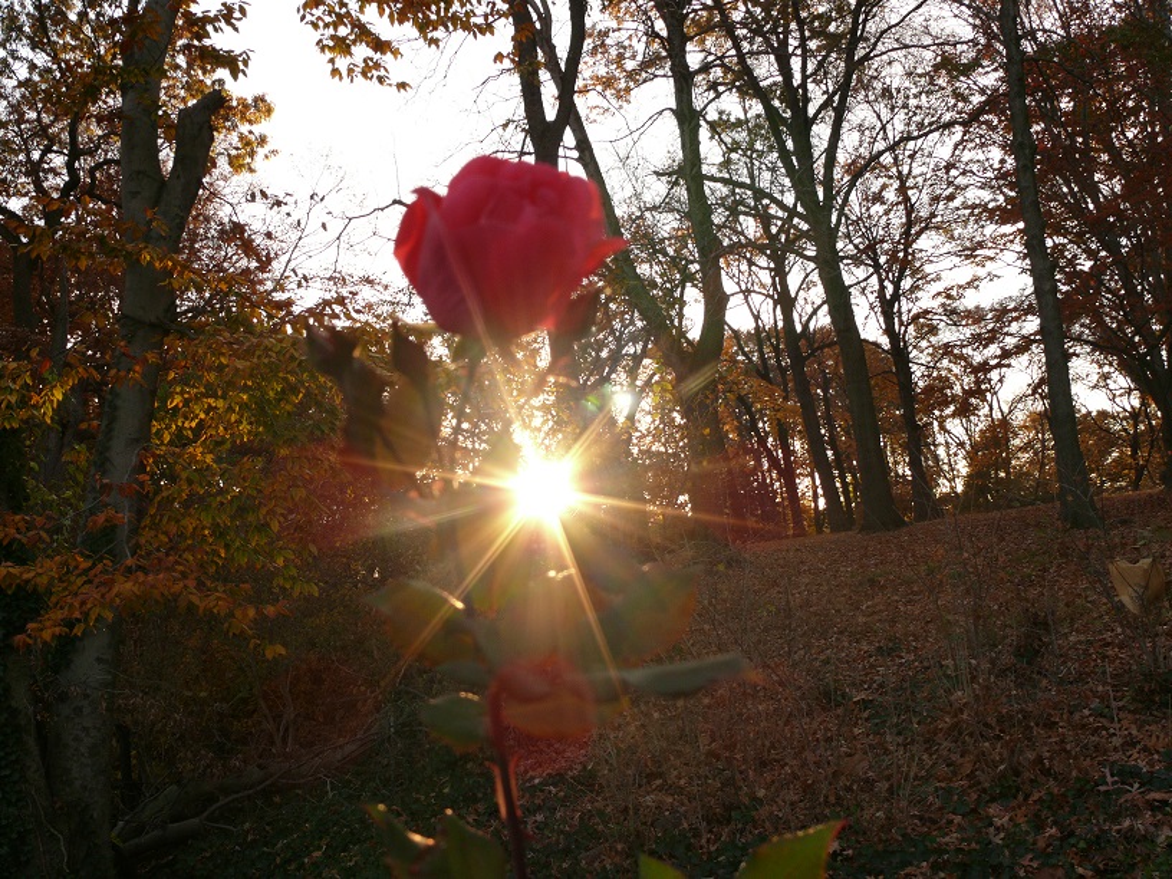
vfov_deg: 40.7
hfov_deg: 52.6
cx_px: 586
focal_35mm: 35
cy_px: 440
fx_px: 1185
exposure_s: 1/80
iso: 100
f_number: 5
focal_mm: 7.4
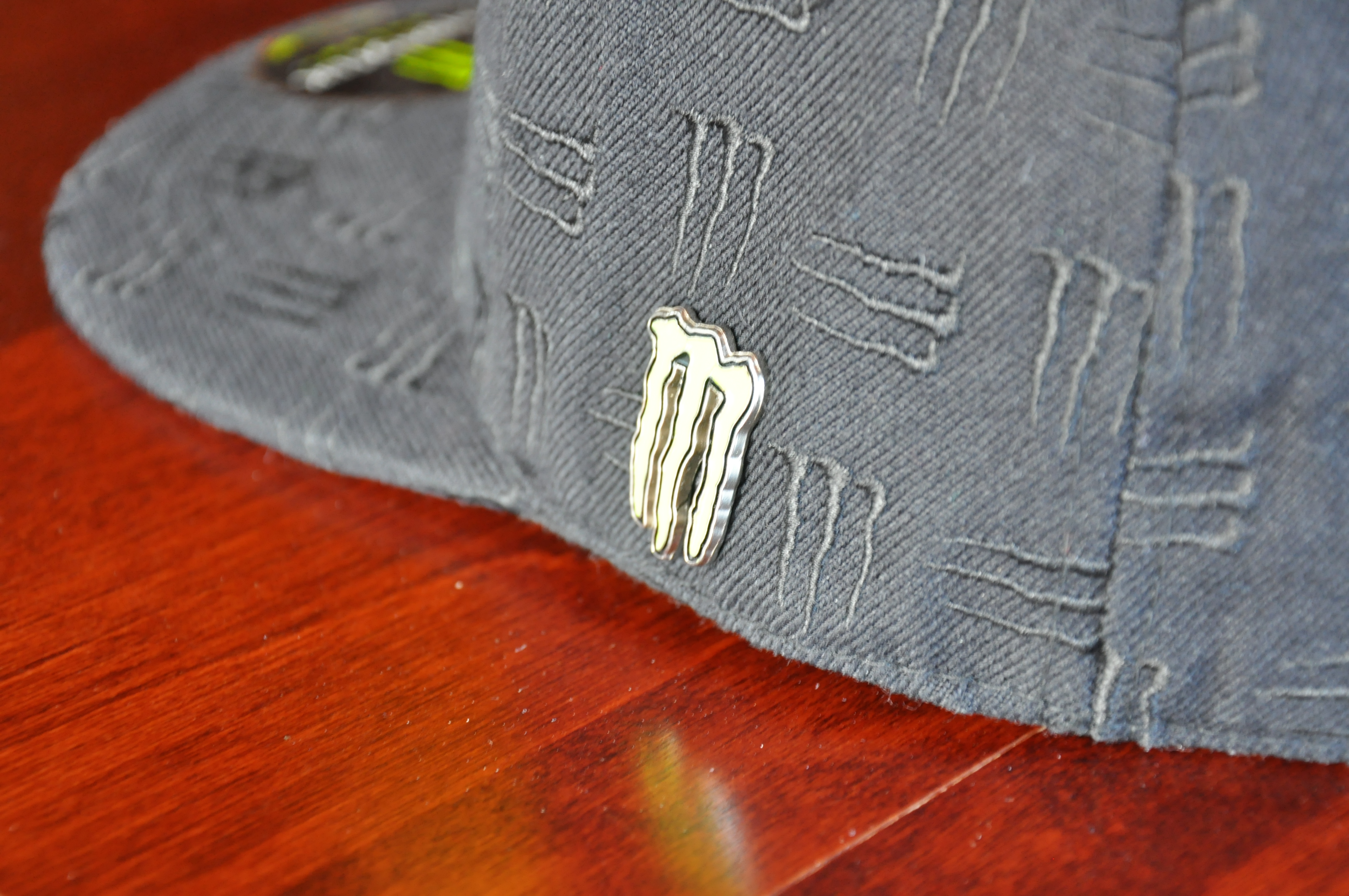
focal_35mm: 93
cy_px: 448
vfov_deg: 14.7
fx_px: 3481
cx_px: 674
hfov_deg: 21.9
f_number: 5.3
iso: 800
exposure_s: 1/25
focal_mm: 62
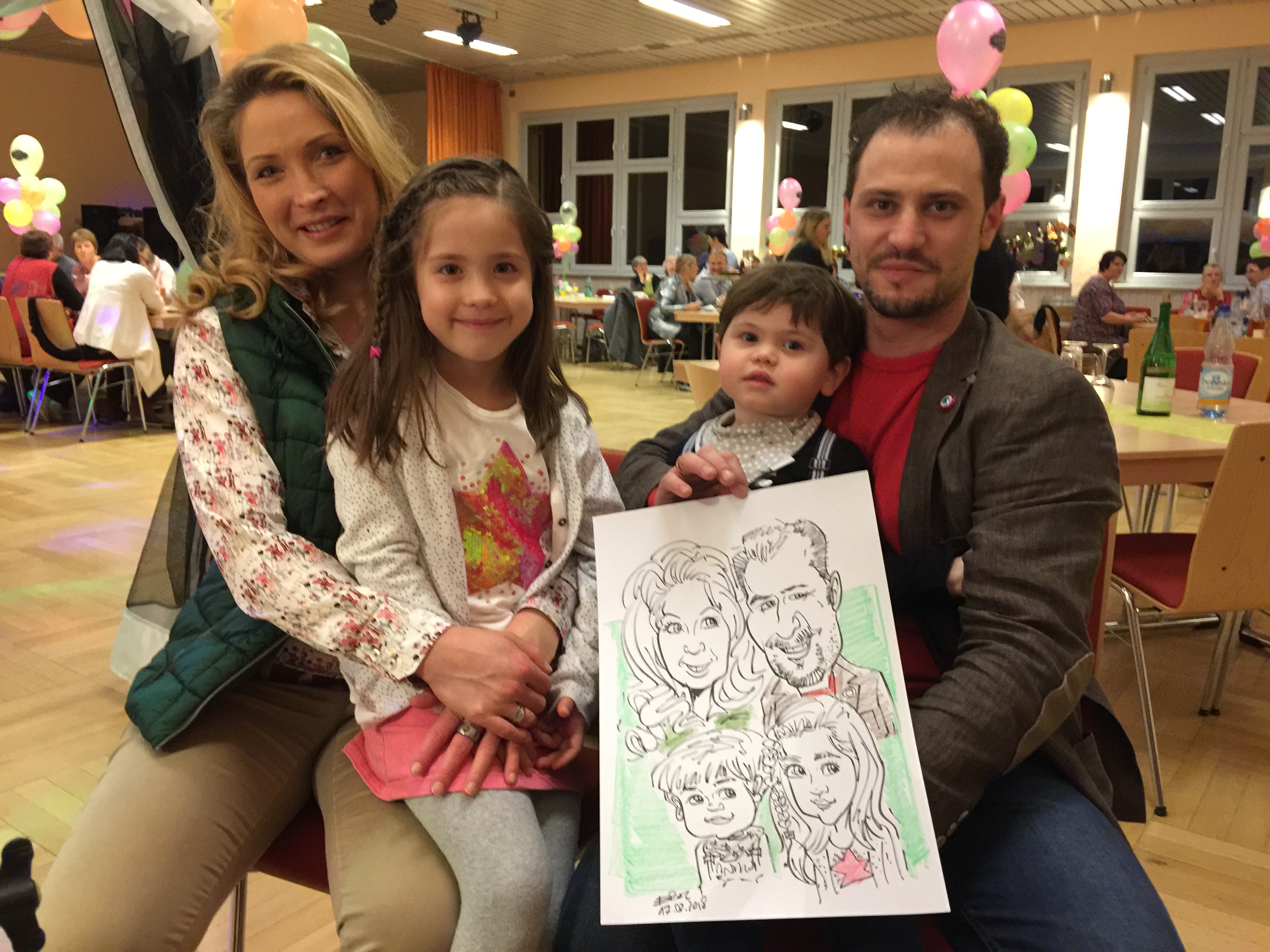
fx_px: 1064
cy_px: 476
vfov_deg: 48.2
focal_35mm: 29
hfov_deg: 61.7
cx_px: 635
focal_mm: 4.15
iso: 125
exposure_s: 1/8
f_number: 2.2
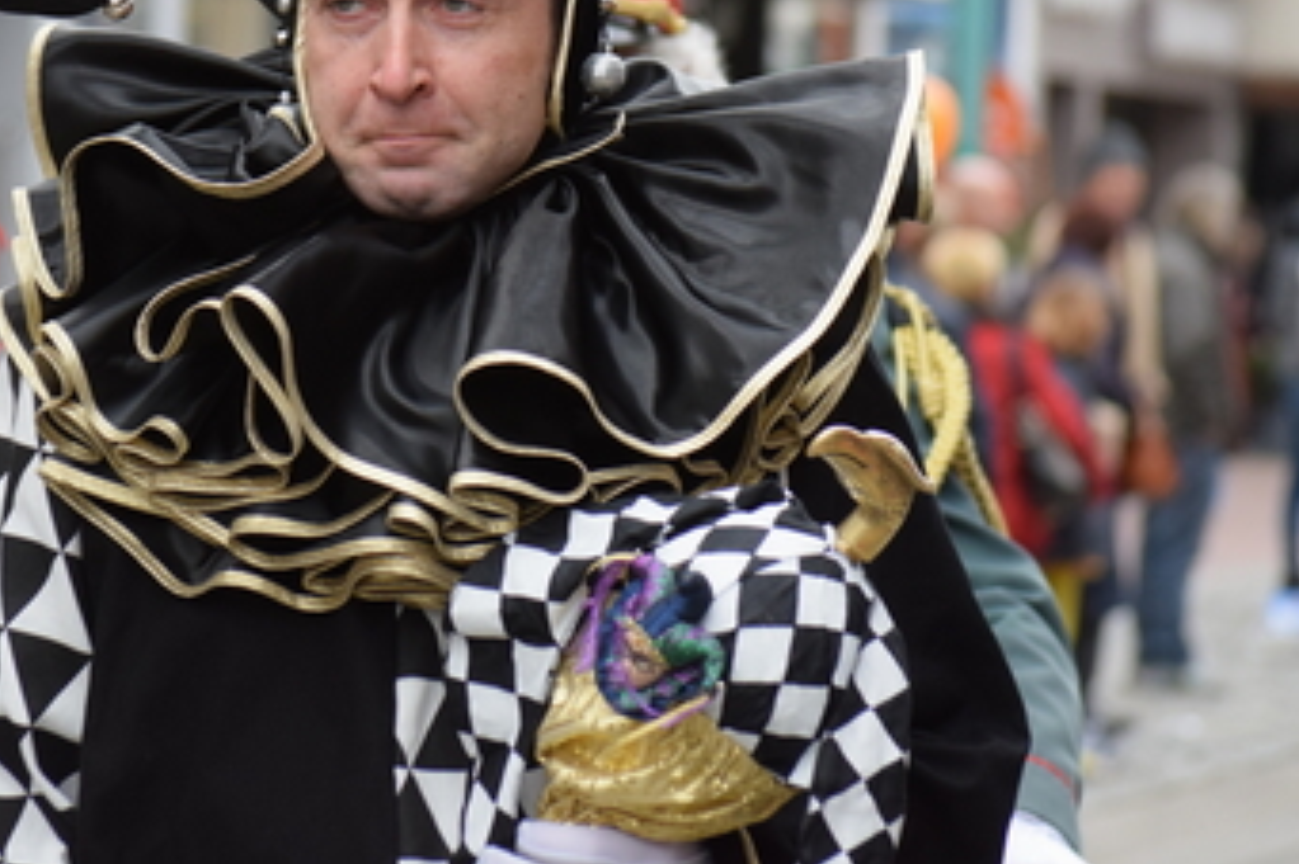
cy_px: 126
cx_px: 499
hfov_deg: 7.8
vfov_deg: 5.2
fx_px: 9521
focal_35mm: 264
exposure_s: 1/500
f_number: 4.5
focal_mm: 100
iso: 800
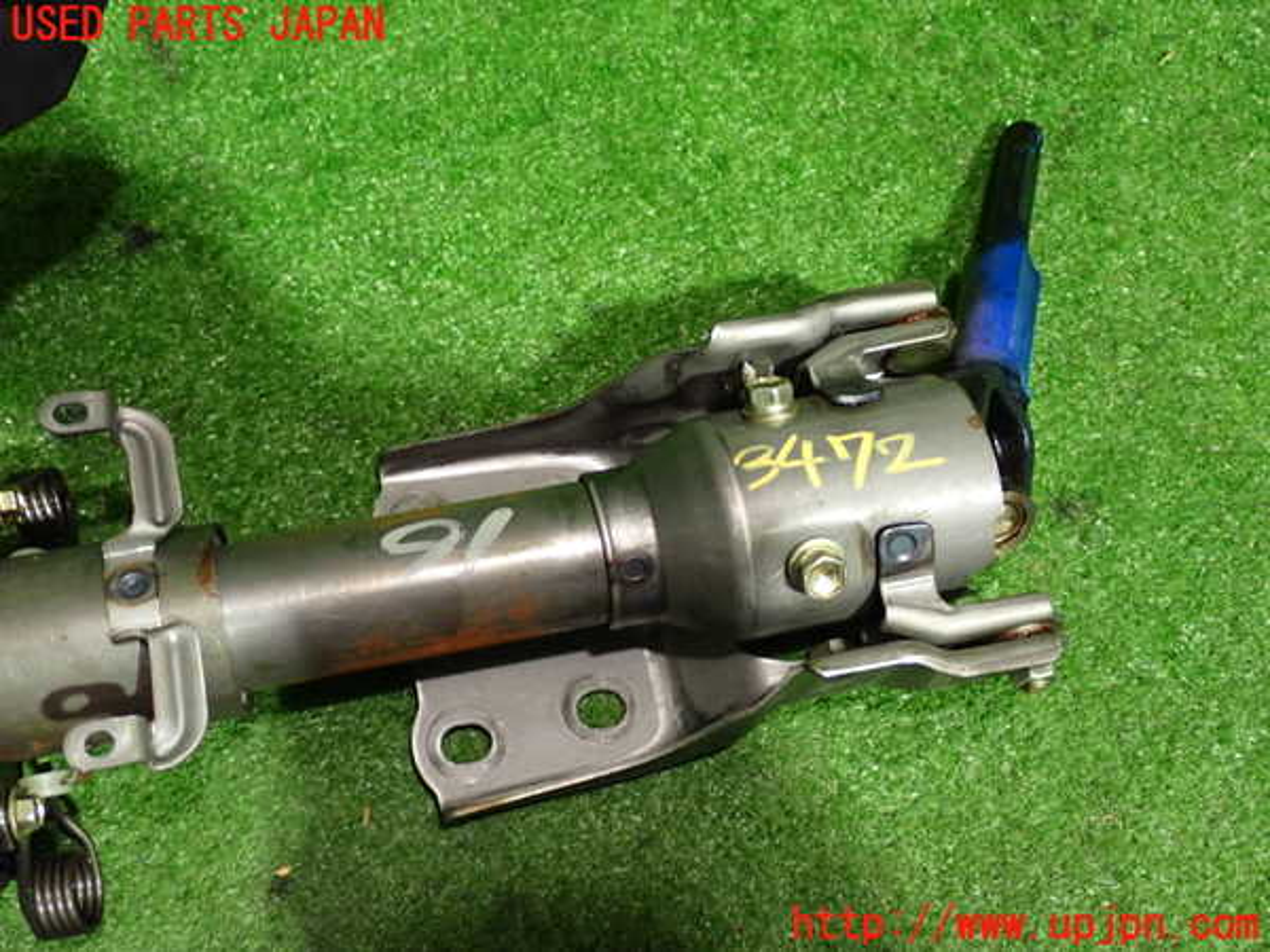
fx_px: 1504
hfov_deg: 45.8
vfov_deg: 35.1
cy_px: 476
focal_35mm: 41
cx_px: 635
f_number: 2.8
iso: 800
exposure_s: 1/25
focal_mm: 7.31
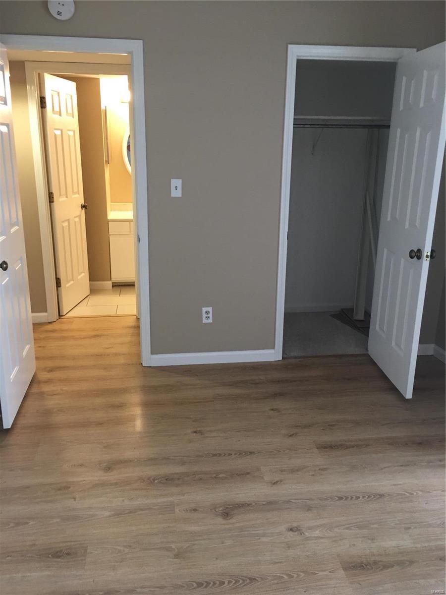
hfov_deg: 48.2
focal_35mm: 29
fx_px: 498
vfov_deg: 61.7
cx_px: 223
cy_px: 298
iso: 64
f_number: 2.2
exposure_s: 1/15
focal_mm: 4.15
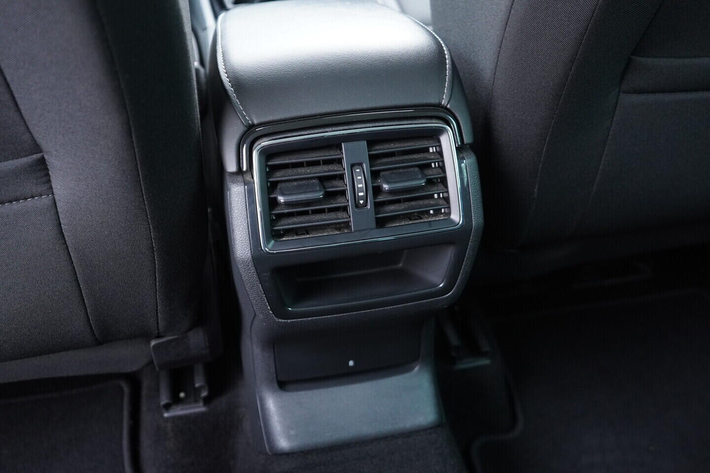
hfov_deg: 53.1
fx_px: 710
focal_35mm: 36
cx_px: 355
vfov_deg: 36.9
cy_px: 236
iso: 1600
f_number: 2.8
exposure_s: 1/40
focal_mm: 24
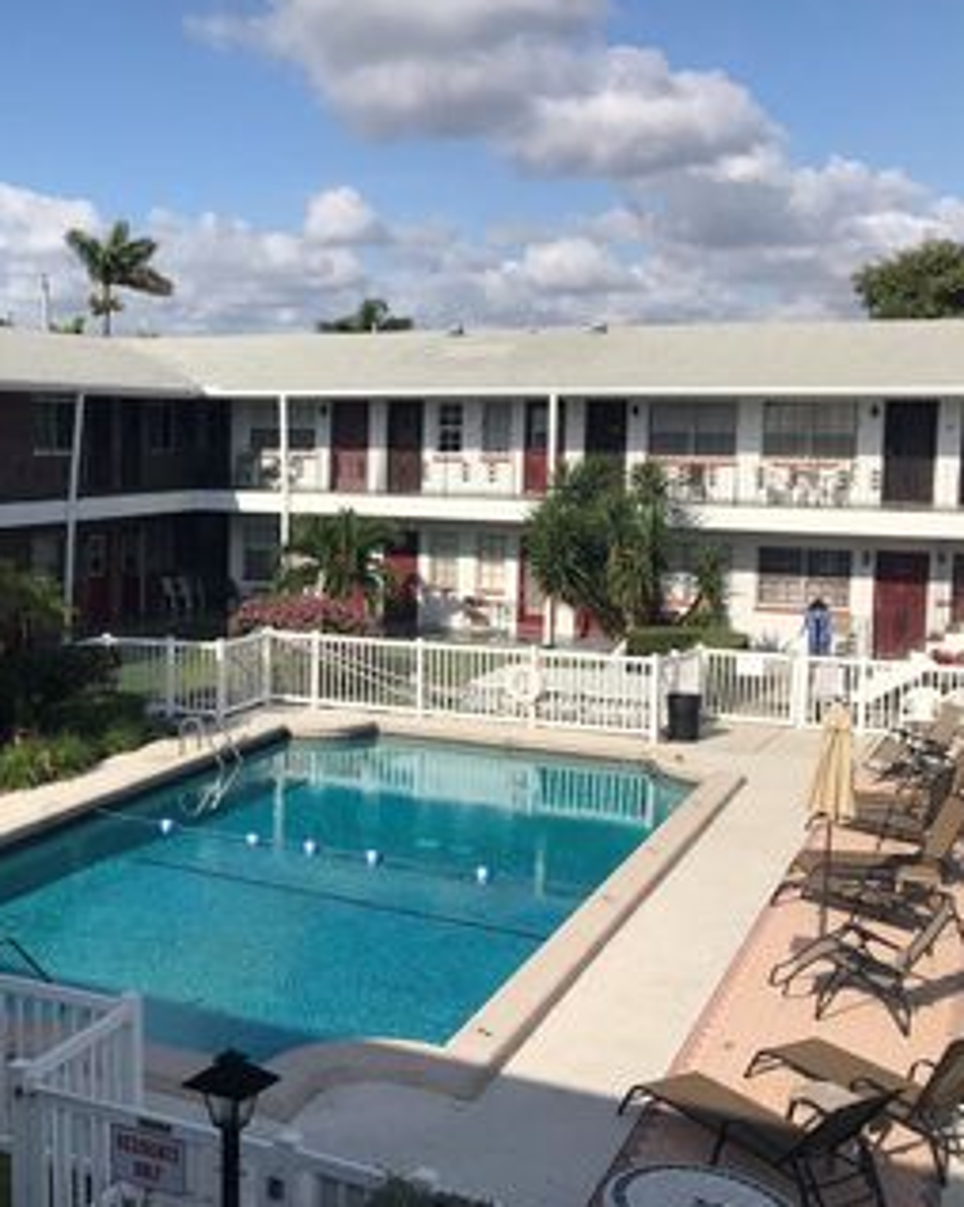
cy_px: 590
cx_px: 220
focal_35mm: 43
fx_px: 1535
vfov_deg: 42.9
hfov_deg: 34.0
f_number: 1.8
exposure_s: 1/4000
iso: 20
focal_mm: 3.99
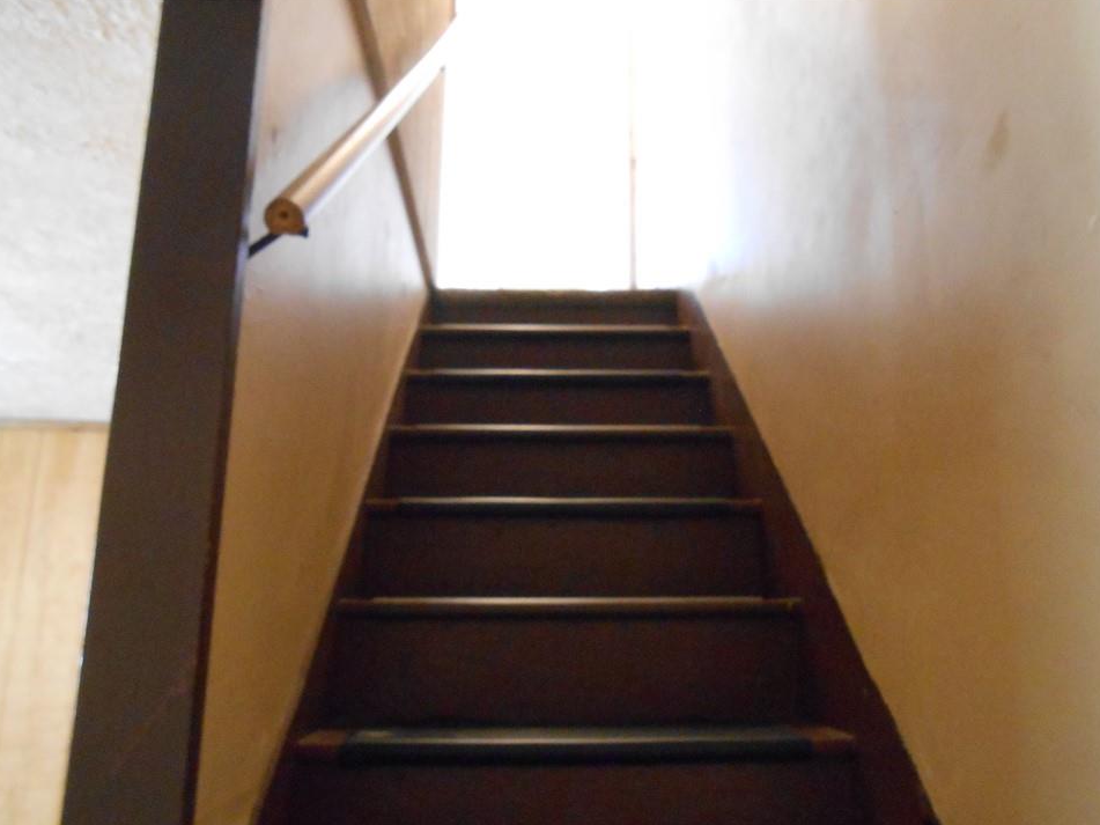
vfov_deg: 49.7
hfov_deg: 63.5
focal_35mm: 28
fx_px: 890
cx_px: 549
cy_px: 437
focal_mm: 4.6
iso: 800
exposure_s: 1/13
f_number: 3.5
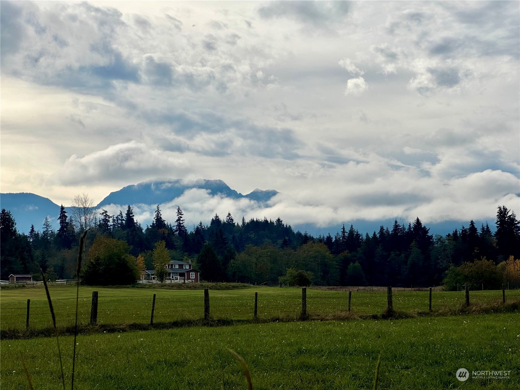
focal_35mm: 77
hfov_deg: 25.3
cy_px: 195
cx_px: 260
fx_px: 1157
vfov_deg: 19.1
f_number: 2.8
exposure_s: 1/1946
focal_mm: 9
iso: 32
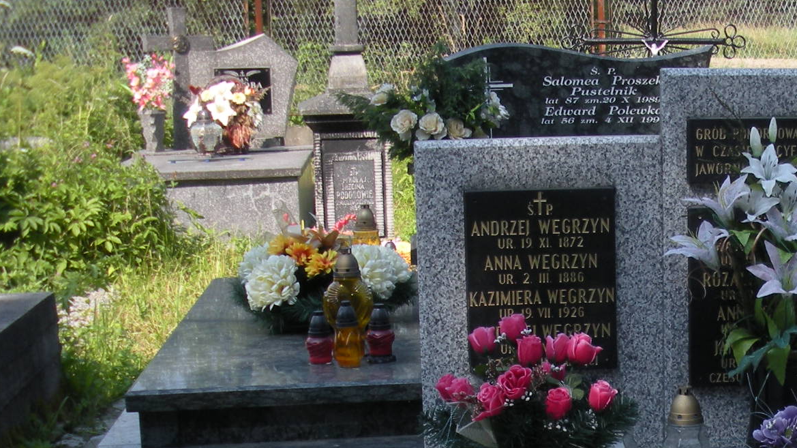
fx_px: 1838
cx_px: 809
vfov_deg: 13.4
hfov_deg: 23.4
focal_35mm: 87
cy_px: 599
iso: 64
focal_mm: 6.3
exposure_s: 1/250
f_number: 3.5
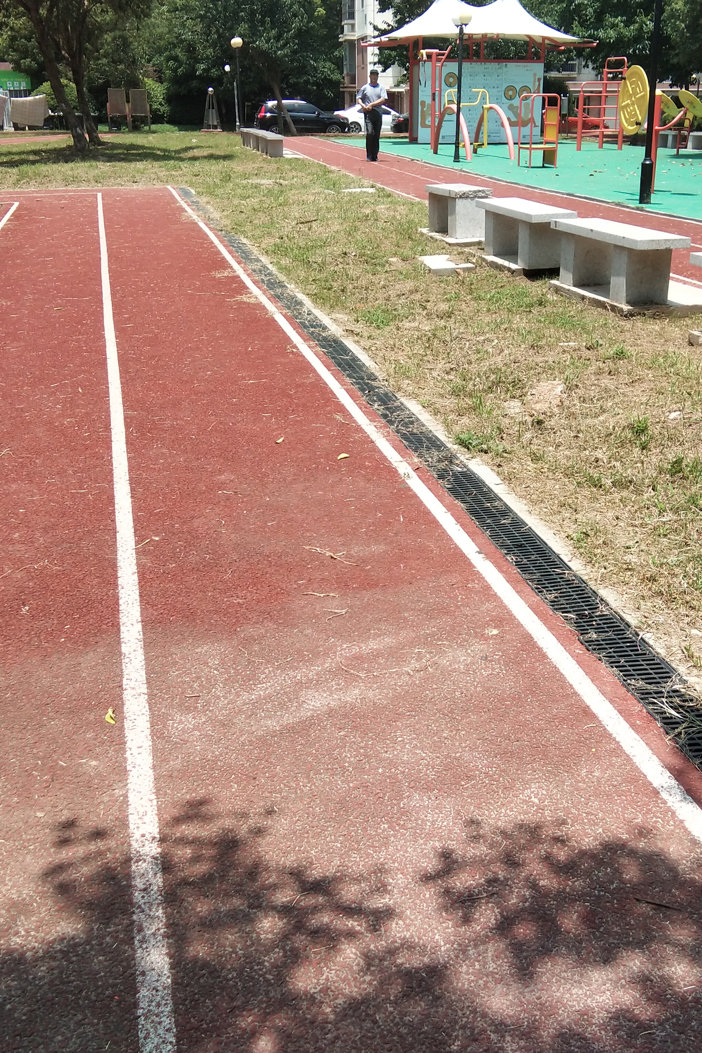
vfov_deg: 44.5
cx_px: 414
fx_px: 1287
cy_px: 516
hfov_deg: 30.4
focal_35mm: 44
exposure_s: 1/699
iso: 50
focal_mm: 3.69
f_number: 2.2
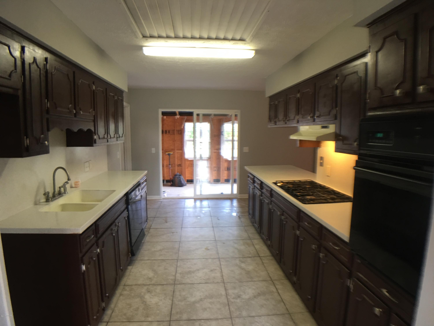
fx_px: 364
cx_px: 217
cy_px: 163
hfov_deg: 61.7
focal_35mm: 29
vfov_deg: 48.2
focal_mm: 4.15
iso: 50
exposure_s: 1/15
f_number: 2.2
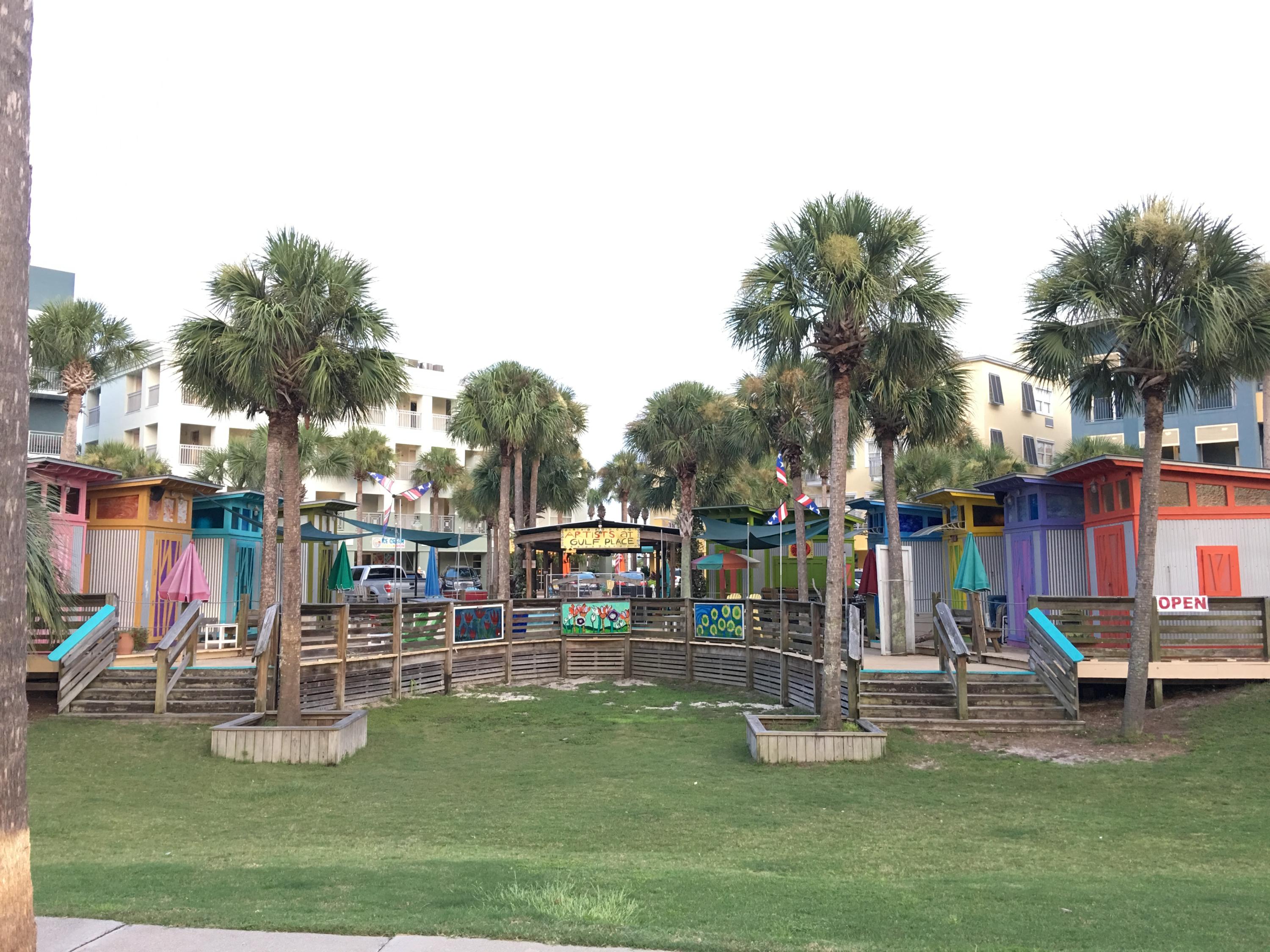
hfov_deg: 61.7
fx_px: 1064
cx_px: 635
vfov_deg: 48.2
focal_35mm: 29
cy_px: 476
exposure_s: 1/15
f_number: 2.2
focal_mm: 4.15
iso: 50
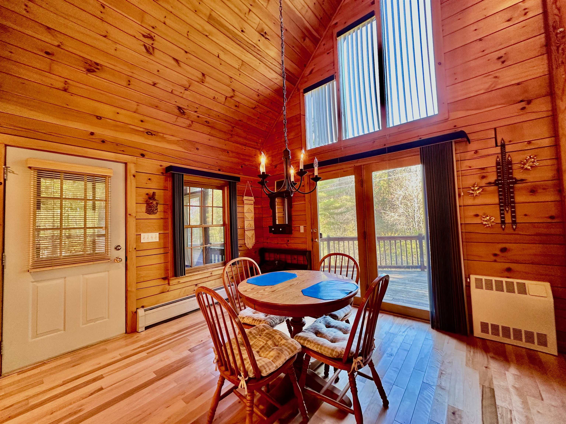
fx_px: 229
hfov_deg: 102.1
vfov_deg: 85.7
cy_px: 212
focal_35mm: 14
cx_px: 283
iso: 160
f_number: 2.2
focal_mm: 2.22
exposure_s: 1/60
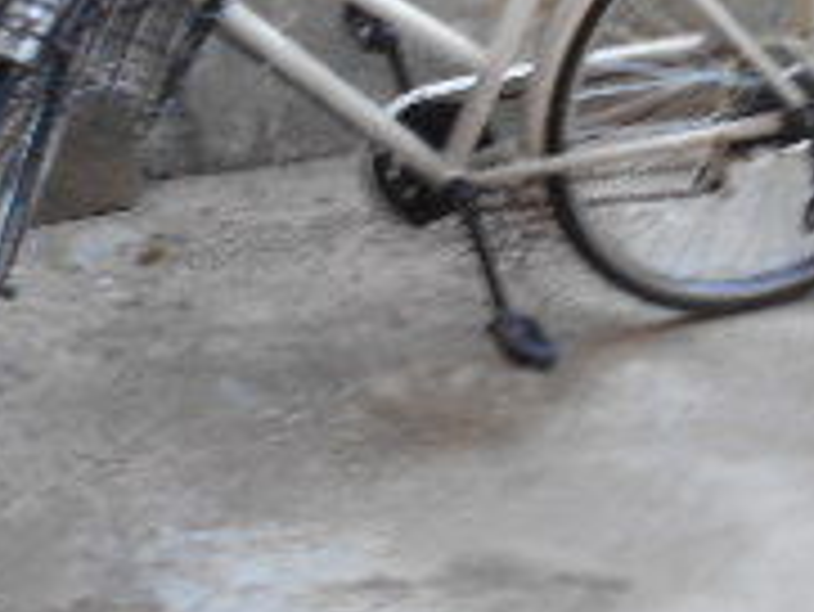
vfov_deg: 15.9
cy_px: 90
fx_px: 2165
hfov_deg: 21.3
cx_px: 472
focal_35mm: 92
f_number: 3.2
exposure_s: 1/40
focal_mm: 4.6
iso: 80
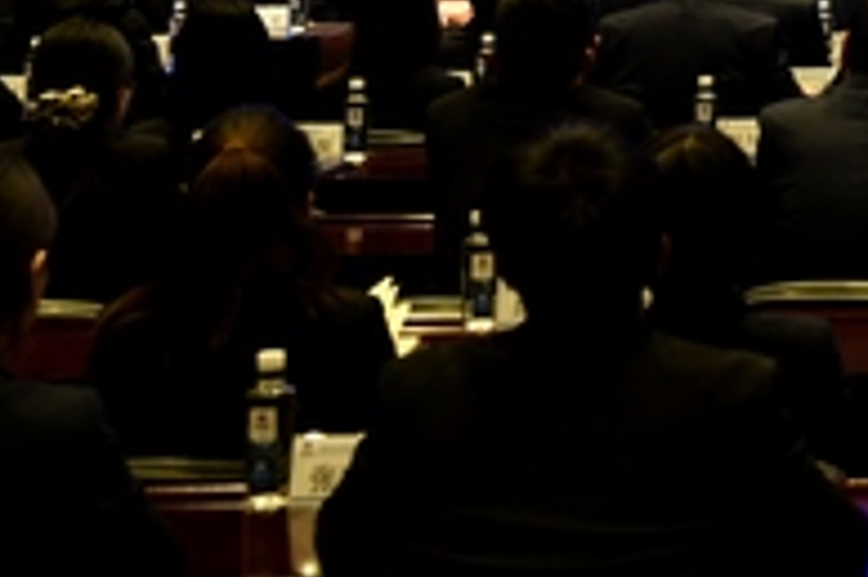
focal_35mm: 124
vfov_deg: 10.6
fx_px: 2987
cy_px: -291
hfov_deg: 15.7
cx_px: 1154
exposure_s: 1/40
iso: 1400
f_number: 5.6
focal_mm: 40
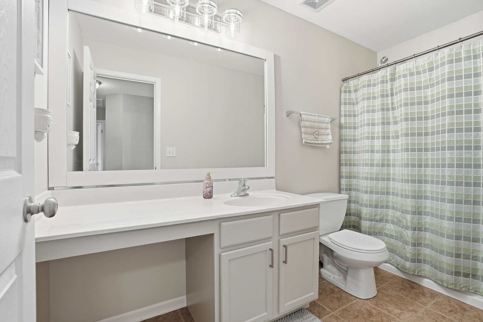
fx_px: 215
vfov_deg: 73.7
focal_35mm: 16
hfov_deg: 96.7
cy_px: 161
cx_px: 242
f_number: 8
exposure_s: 1/320
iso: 1000
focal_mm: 16
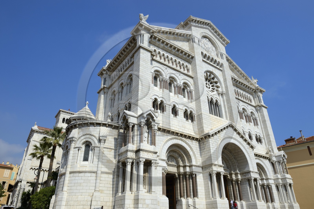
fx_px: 209
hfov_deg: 73.8
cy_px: 104
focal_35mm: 24
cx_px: 157
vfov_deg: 53.1
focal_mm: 24
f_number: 16
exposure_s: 1/200
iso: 200
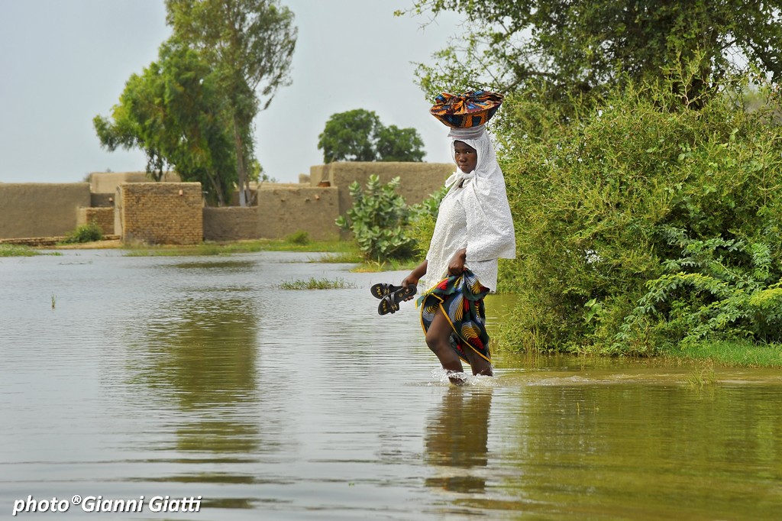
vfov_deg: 11.4
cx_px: 391
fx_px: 2606
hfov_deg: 17.1
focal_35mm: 120
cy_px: 260
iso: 400
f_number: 9
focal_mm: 120
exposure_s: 1/800
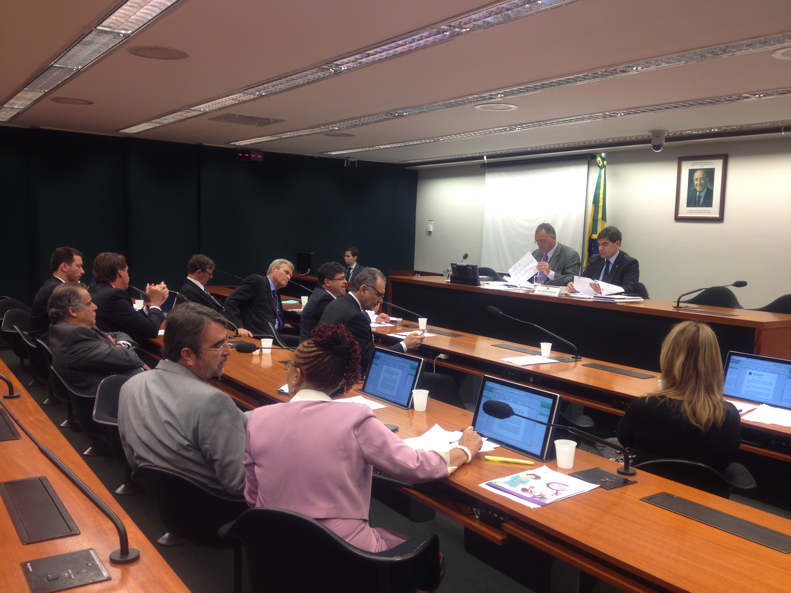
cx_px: 396
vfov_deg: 40.7
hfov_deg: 52.6
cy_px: 296
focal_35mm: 35
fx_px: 800
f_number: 2.4
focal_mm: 4.28
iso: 50
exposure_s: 1/30
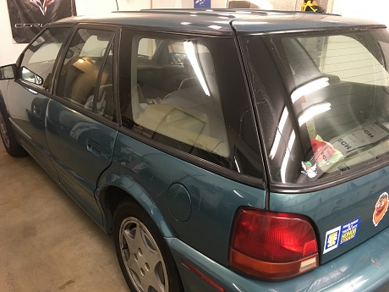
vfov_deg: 48.2
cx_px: 194
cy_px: 146
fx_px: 326
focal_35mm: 29
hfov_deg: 61.7
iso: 125
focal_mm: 4.15
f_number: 2.2
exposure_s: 1/30
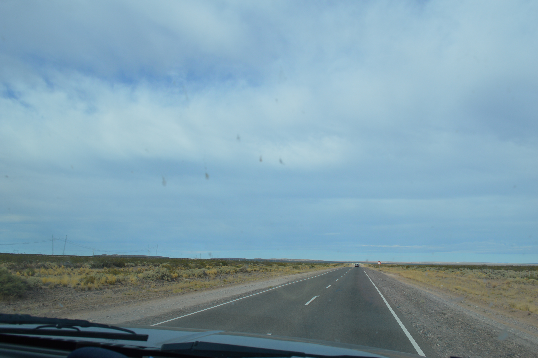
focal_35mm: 30
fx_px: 448
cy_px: 179
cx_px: 269
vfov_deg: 43.5
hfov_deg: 62.0
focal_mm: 20
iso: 100
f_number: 8
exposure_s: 1/250
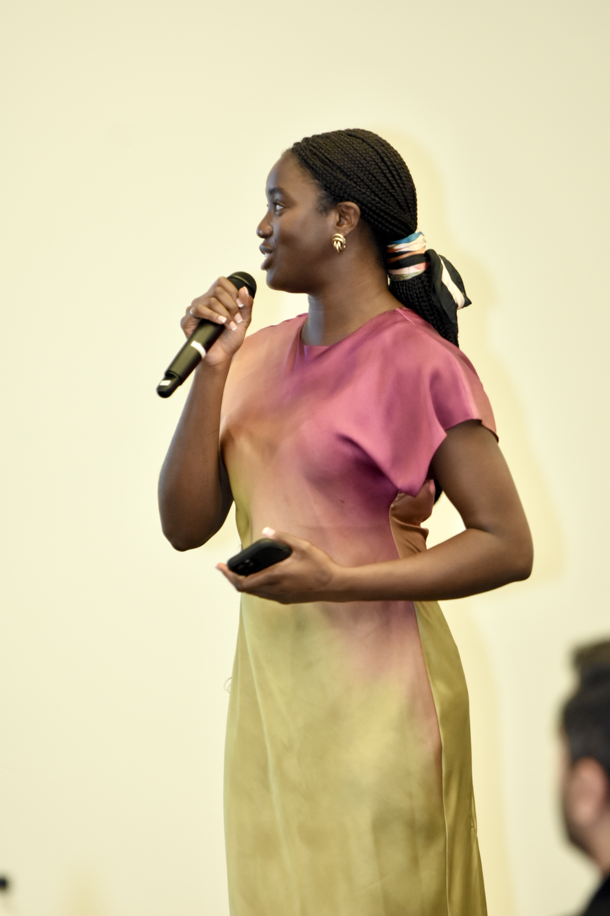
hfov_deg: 4.6
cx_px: 305
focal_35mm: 300
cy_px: 458
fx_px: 7624
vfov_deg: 6.9
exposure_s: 1/200
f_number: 3.2
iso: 2000
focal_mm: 200
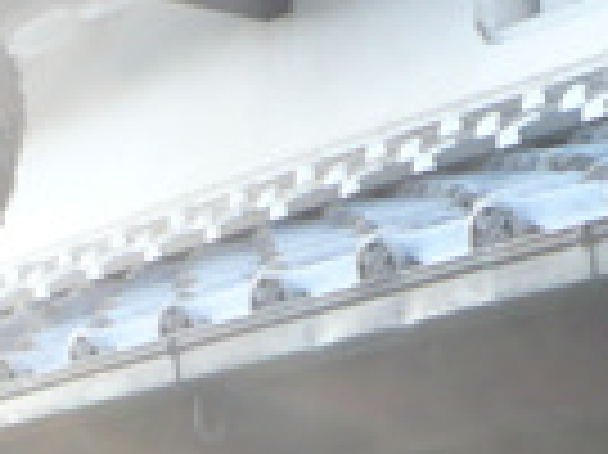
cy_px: 773
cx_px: 435
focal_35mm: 143
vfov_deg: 9.9
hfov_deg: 13.8
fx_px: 2509
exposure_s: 1/60
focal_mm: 6.1
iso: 100
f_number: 2.8
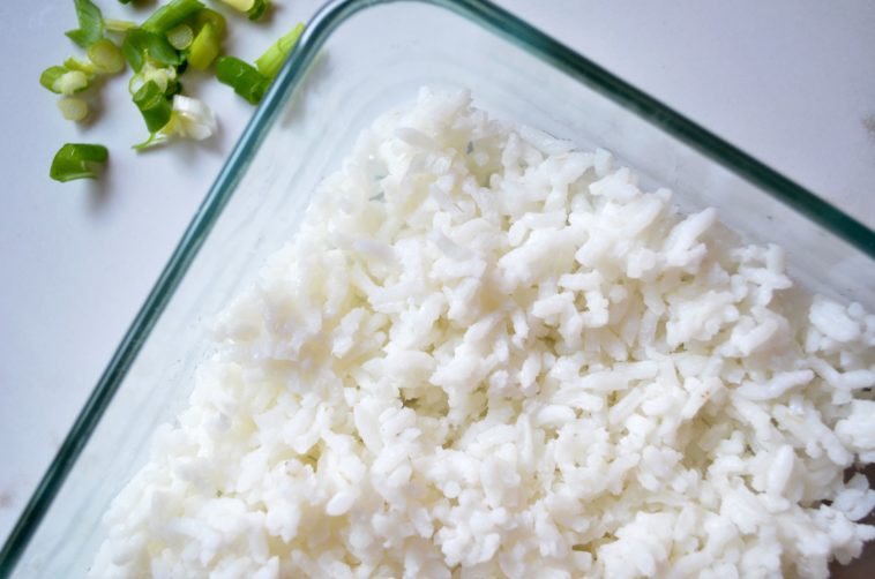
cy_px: 290
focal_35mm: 39
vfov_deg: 34.1
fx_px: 946
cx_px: 438
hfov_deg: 49.6
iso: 640
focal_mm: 26
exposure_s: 1/30
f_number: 5
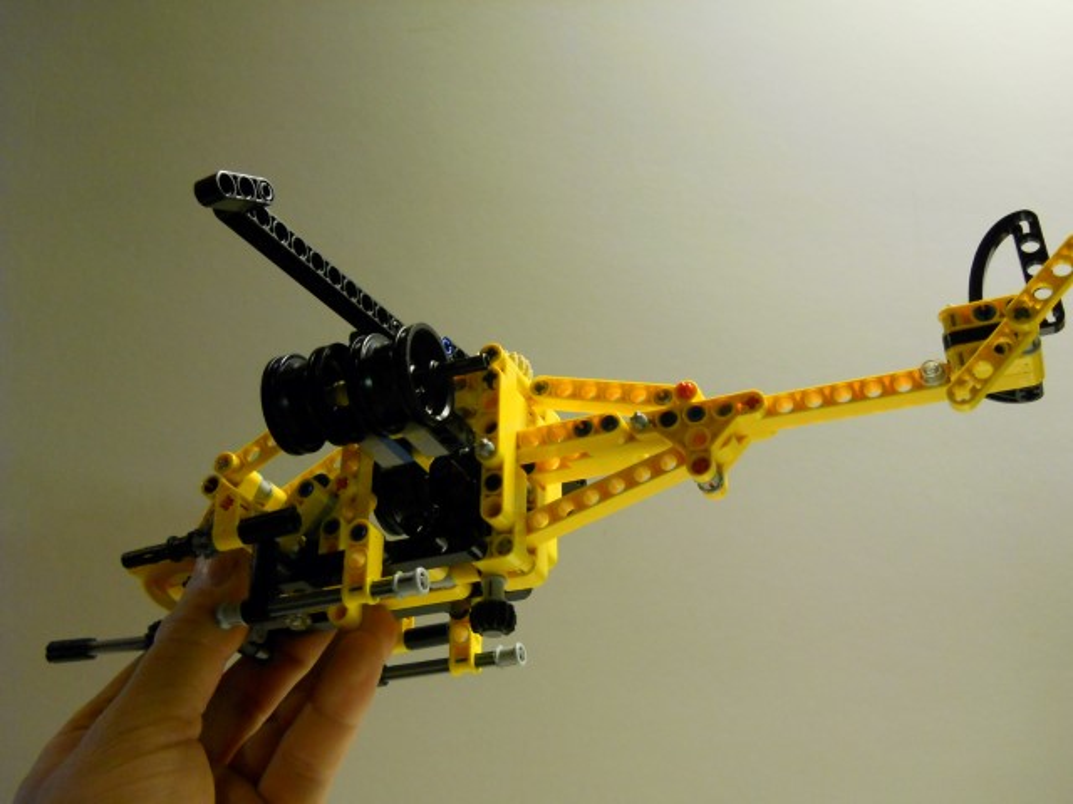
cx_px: 536
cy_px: 402
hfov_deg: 45.8
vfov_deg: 35.1
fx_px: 1271
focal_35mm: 41
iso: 400
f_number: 3.1
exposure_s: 1/15
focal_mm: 6.72
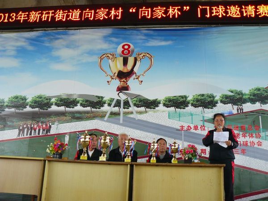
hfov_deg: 51.4
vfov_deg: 39.7
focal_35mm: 36
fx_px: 279
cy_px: 100
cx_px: 134
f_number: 2.8
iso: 100
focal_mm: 6
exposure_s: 1/8
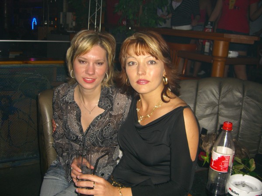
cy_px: 98
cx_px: 131
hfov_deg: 49.0
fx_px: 288
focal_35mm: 38
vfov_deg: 37.7
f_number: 2.8
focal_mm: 7.9
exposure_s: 1/60
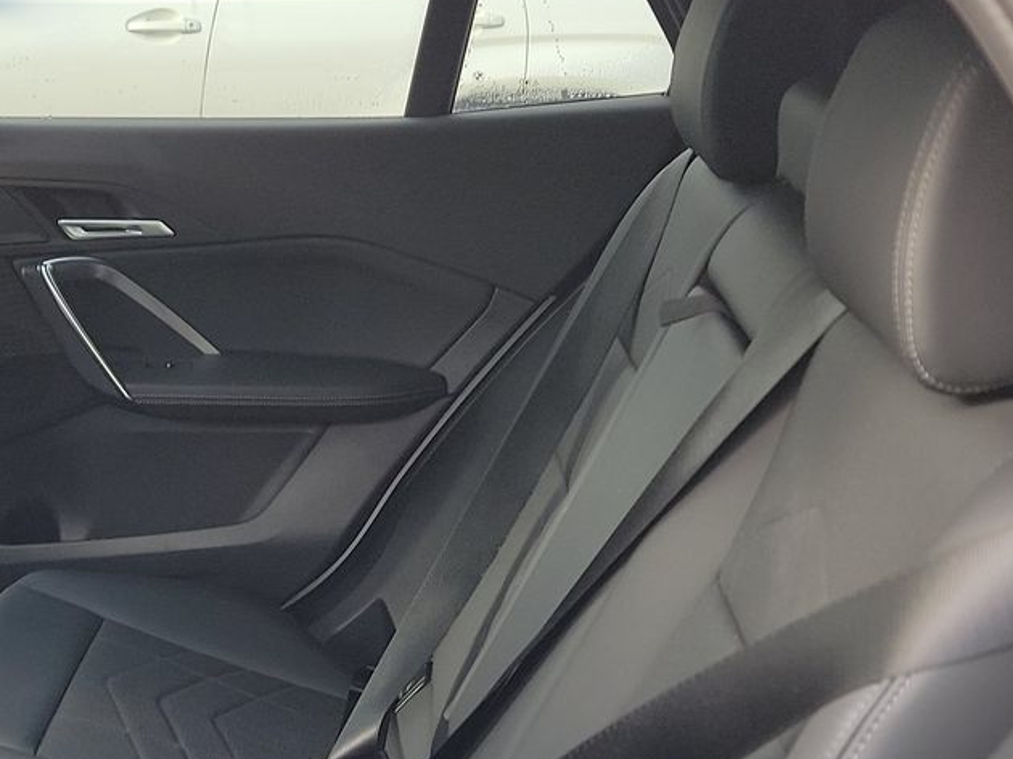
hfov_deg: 30.5
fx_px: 1784
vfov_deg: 23.6
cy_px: 613
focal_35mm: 61
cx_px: 129
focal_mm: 6.7
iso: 78
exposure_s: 1/59
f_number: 1.8
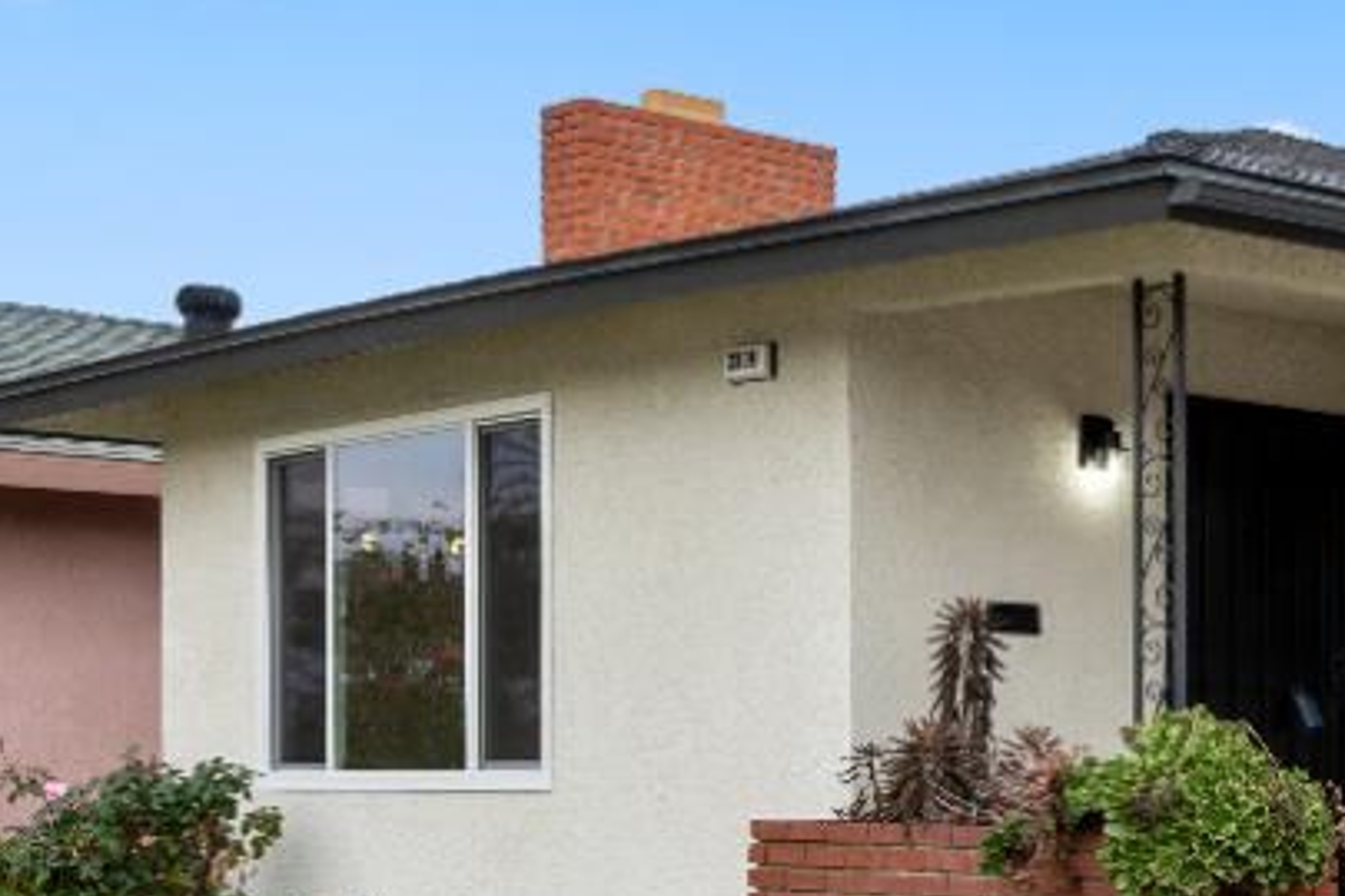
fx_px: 2765
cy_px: 843
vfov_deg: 18.1
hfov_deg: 24.3
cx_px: 1687
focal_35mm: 74
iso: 250
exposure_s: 1/160
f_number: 9
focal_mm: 20
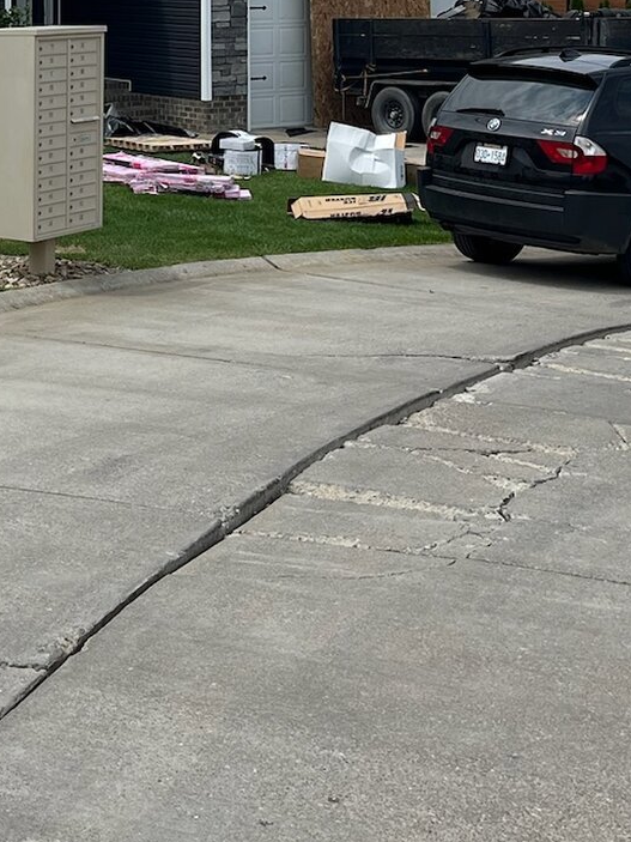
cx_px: -17
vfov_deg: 24.8
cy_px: -43
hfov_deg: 19.3
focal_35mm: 74
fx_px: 1799
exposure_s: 1/6494
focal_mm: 5.1
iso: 50
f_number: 1.6
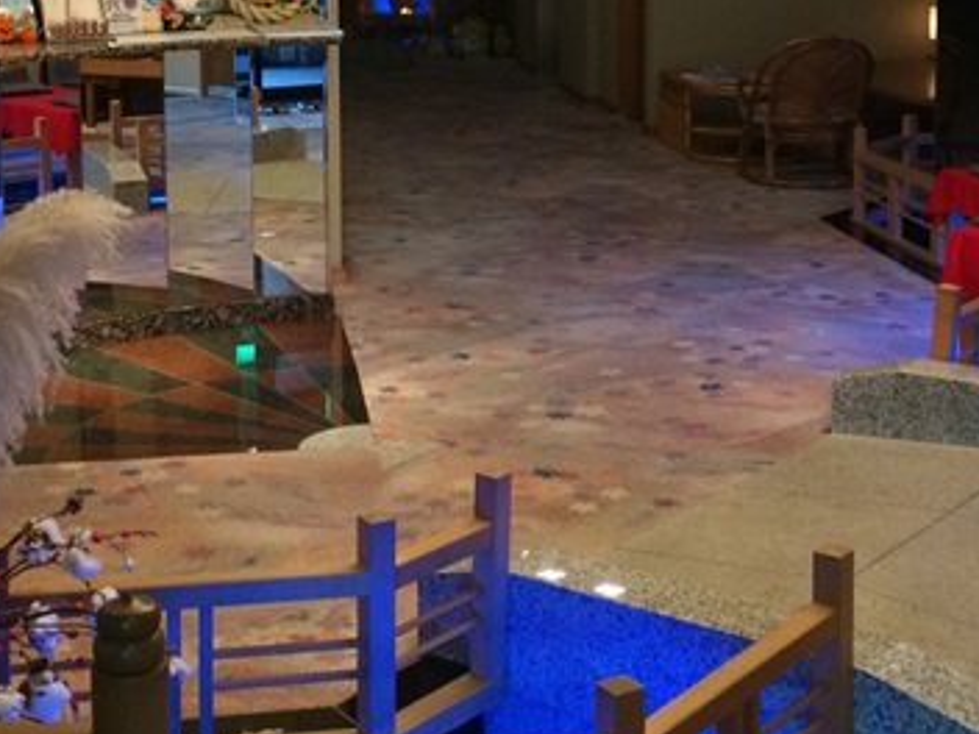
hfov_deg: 29.4
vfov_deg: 21.7
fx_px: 1867
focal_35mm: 66
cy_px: 72
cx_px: 498
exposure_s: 1/30
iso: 250
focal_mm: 4.15
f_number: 2.2
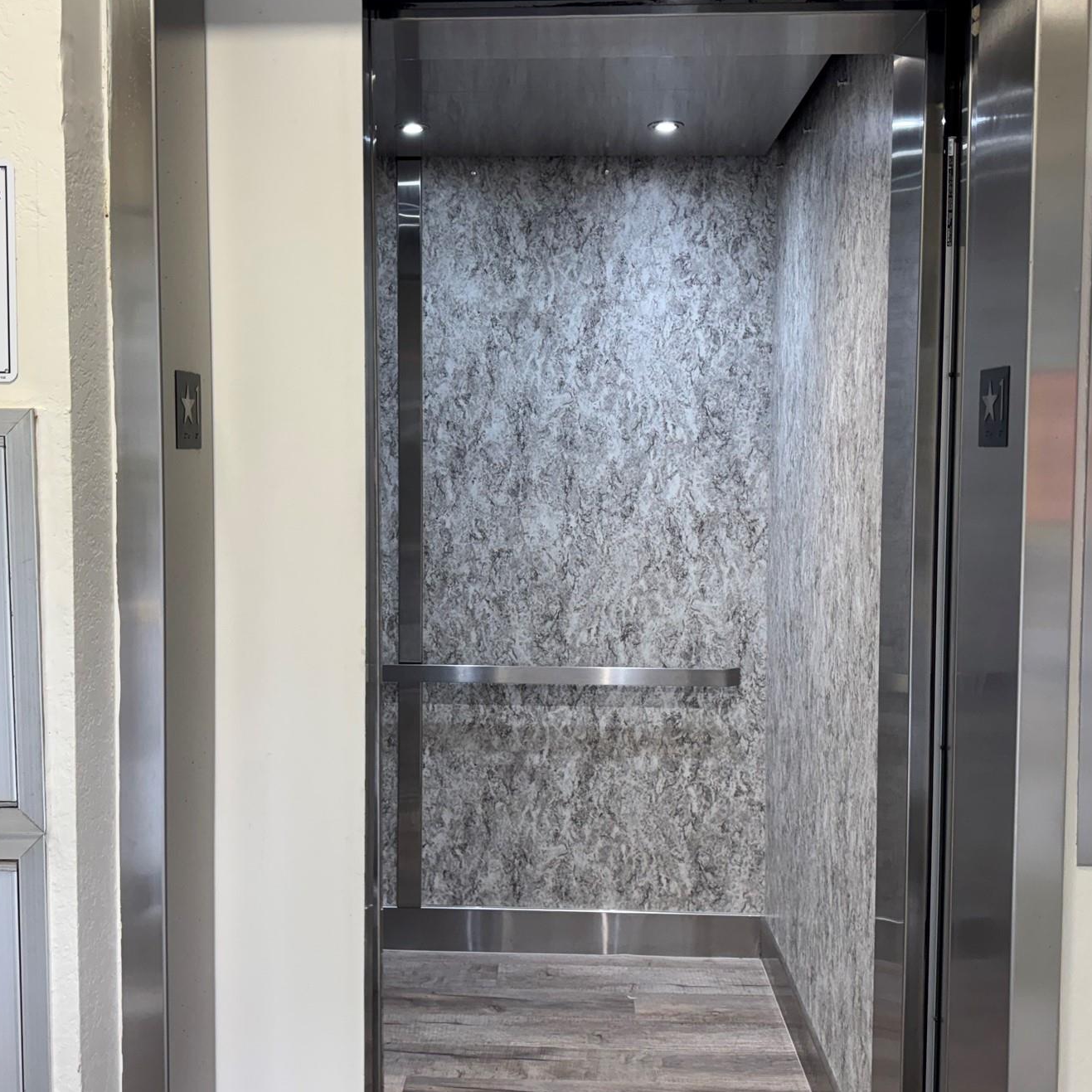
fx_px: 1178
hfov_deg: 49.7
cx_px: 507
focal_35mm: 33
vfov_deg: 49.7
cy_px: 512
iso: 125
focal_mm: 6.76
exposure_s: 1/120
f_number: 1.78
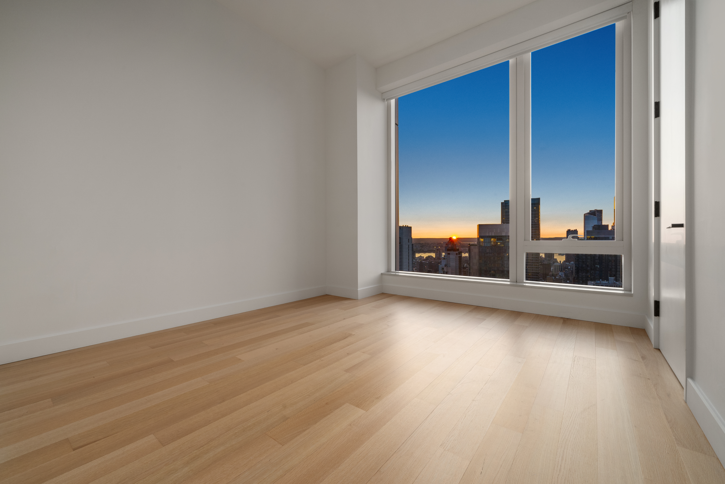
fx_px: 282
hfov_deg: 104.2
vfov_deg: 81.3
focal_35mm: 14
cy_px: 242
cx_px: 362
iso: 800
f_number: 13
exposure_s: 1/10
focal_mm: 14
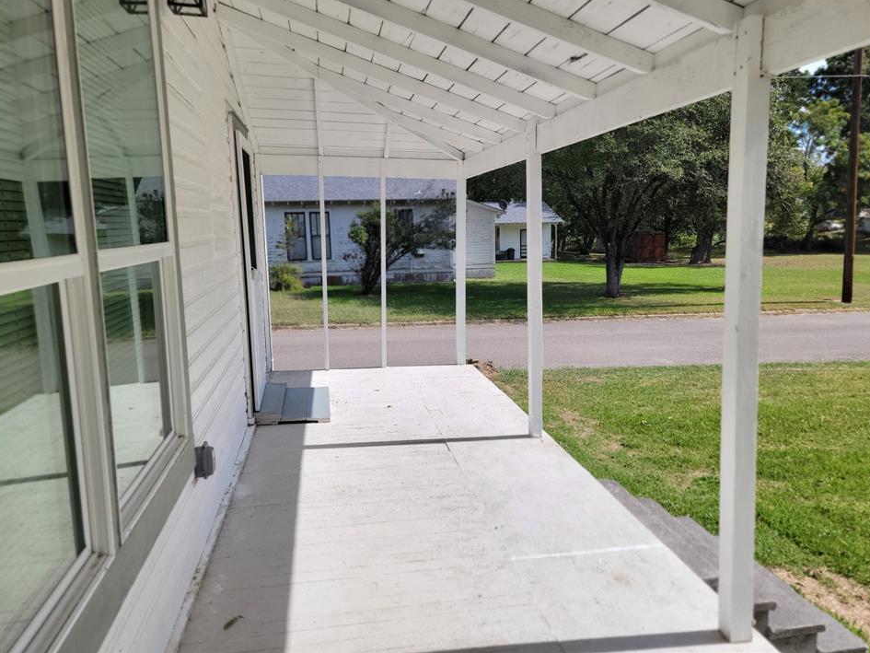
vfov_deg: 53.0
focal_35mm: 26
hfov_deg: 67.3
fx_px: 654
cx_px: 449
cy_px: 300
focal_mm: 6.7
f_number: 1.8
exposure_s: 1/1139
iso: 16
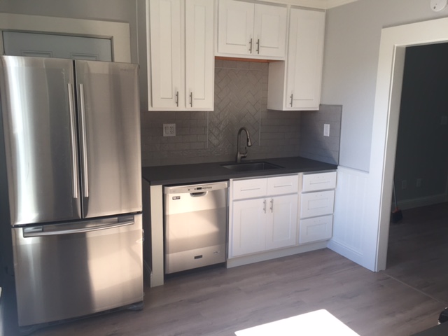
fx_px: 375
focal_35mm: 29
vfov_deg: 48.2
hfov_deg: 61.7
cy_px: 168
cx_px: 224
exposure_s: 1/120
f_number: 2.2
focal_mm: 4.15
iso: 50
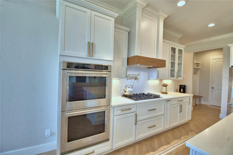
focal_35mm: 15
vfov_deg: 77.3
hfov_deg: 100.4
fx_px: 97
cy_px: 78
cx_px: 116
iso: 400
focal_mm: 10
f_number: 4.5
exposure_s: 1/125
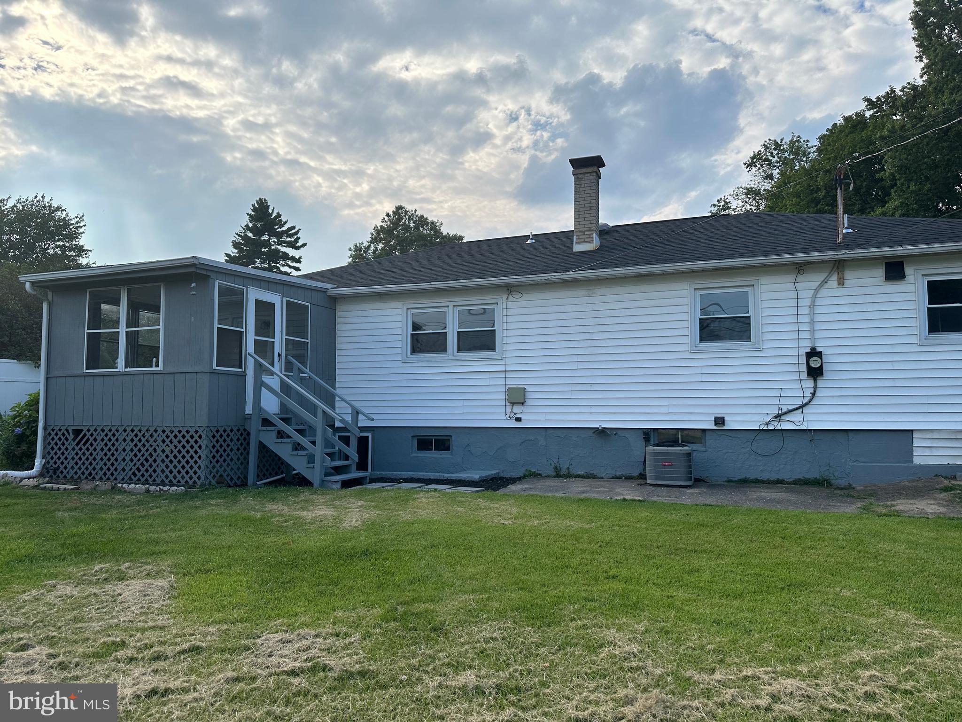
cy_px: 361
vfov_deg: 56.8
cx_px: 481
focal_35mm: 24
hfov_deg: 71.6
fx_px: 667
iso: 80
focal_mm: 6.86
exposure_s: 1/3861
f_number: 1.78
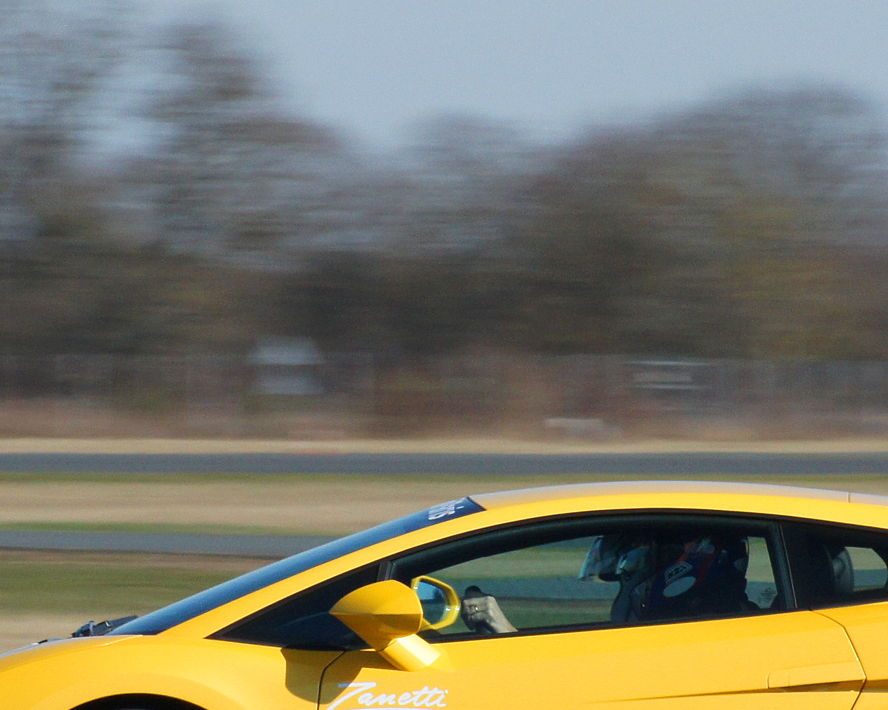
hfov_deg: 2.9
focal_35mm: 667
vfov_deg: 2.3
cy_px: 446
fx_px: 17529
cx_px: 493
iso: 800
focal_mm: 180
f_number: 18
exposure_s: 1/125
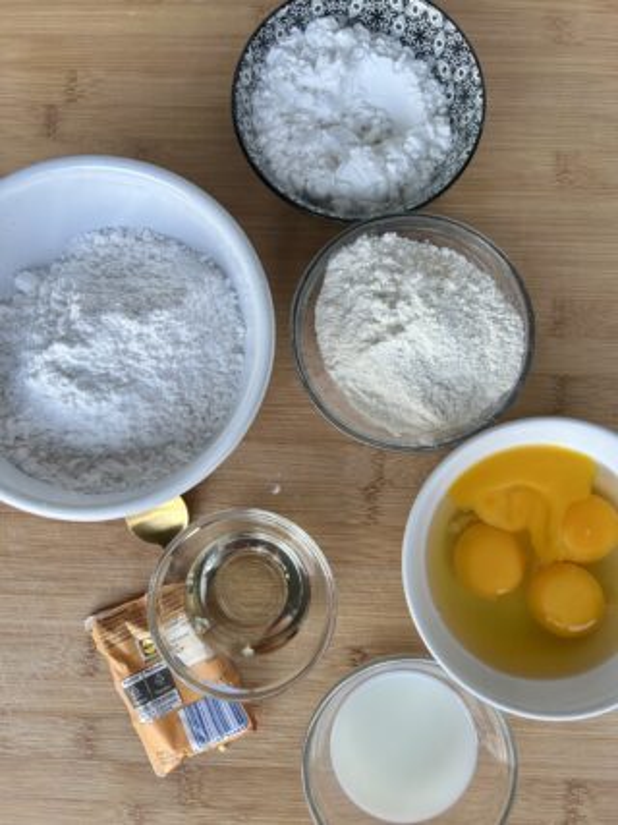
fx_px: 619
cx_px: 309
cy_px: 412
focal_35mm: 26
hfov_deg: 53.0
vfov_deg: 67.3
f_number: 1.5
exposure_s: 1/121
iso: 100
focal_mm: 5.7
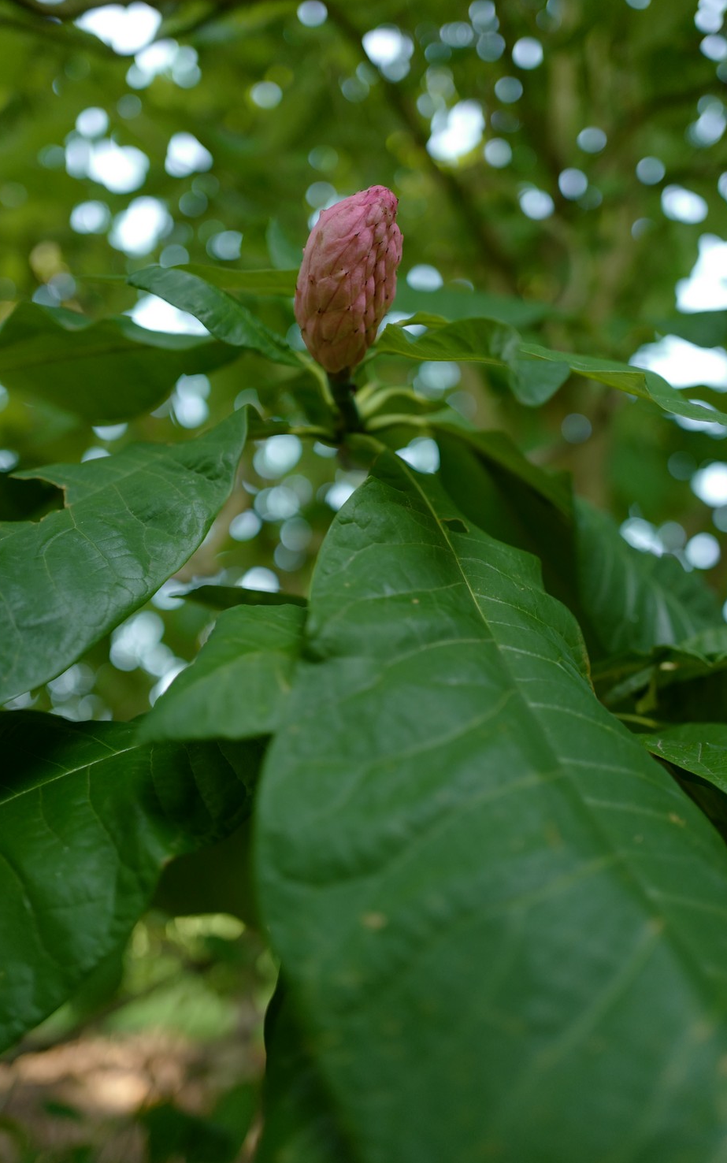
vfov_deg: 64.6
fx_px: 919
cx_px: 371
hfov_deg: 43.2
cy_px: 574
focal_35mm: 29
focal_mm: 28
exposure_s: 1/1000
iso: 400
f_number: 1.7
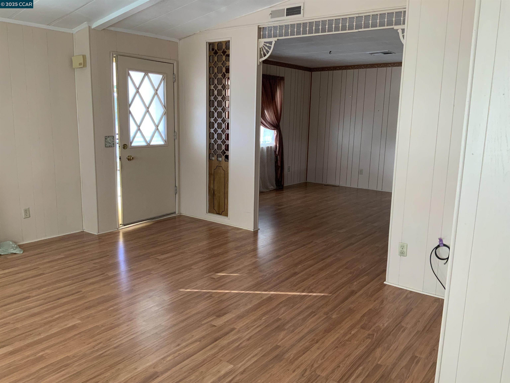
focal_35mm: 29
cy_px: 192
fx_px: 427
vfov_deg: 48.2
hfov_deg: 61.7
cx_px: 255
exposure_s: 1/60
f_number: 1.8
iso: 125
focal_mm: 3
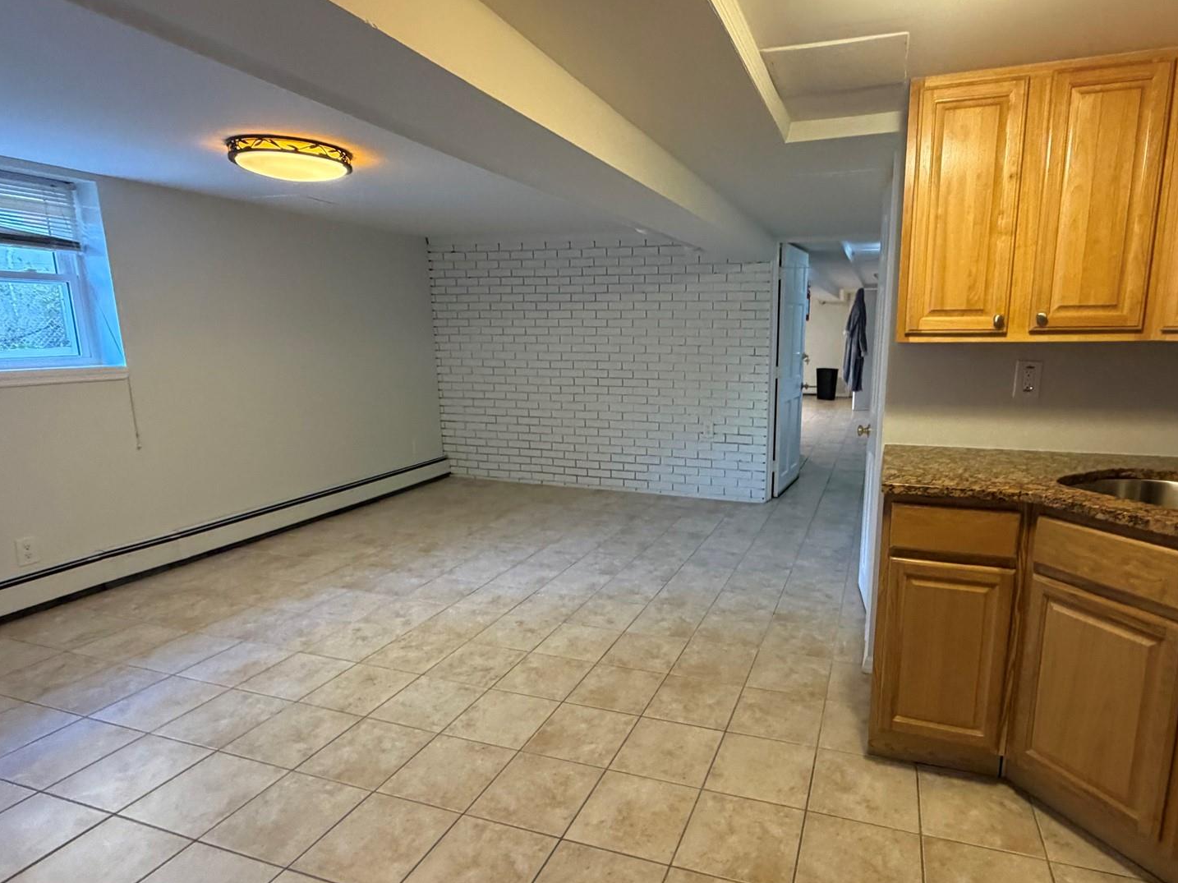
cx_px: 681
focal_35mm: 20
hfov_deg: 81.2
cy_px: 458
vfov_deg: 65.9
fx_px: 680
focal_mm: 2.22
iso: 400
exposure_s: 1/60
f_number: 2.2
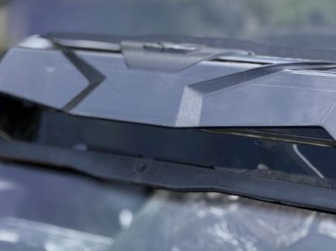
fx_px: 883
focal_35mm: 91
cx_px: 196
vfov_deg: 16.2
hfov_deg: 21.5
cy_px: 147
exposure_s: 1/625
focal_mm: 6.76
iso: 64
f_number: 1.78
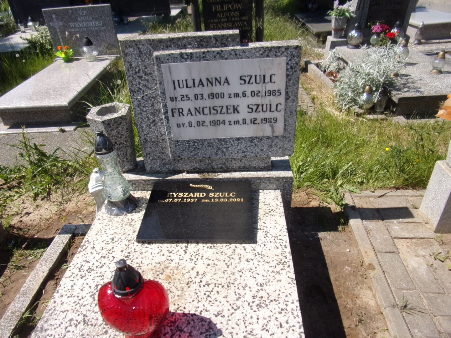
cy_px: 169
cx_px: 226
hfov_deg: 71.6
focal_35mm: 24
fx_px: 313
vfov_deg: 56.8
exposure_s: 1/1000
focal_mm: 4.3
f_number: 3.3
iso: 80
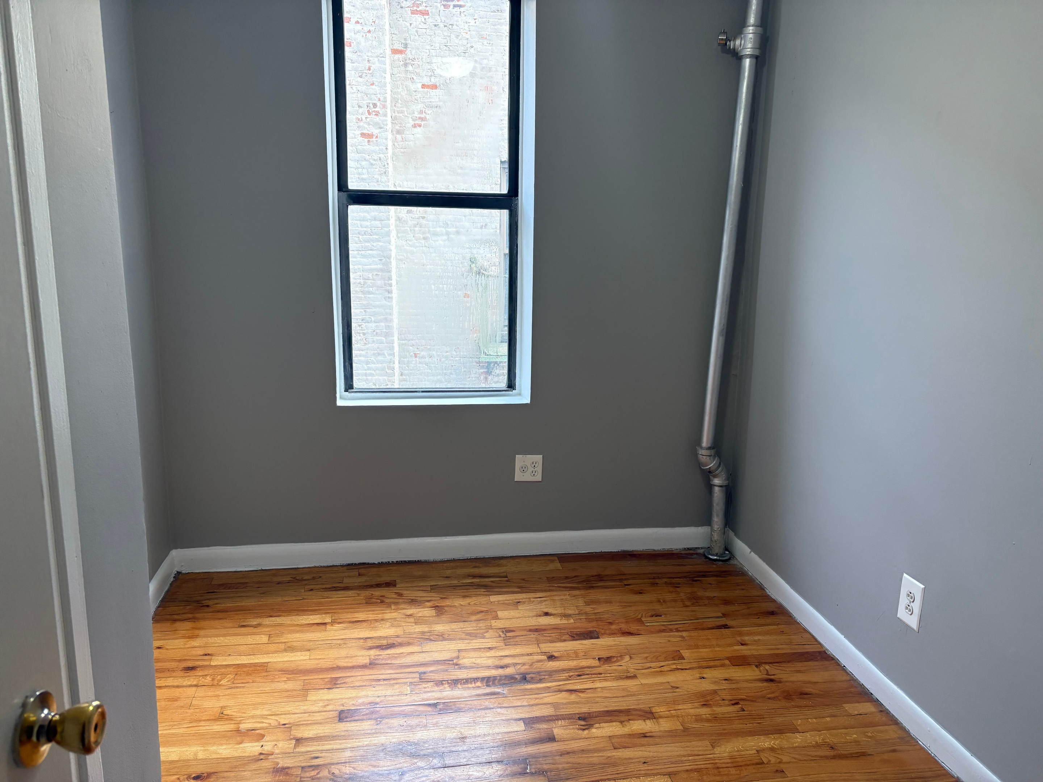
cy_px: 391
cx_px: 522
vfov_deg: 53.1
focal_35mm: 26
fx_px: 783
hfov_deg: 67.3
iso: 100
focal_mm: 5.96
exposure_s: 1/120
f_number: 1.6
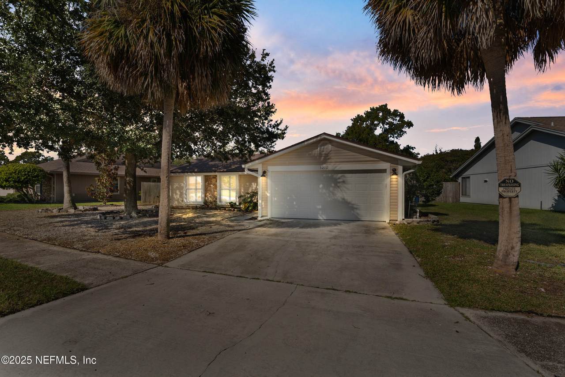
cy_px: 188
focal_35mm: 17
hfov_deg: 92.6
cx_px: 282
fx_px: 270
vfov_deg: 69.8
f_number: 9
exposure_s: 1/400
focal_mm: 17.2
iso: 500
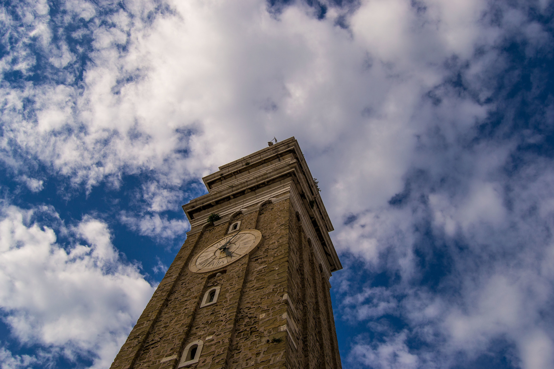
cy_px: 184
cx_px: 277
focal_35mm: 27
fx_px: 415
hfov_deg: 67.4
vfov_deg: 47.9
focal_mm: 18
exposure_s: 1/1250
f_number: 5
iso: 100
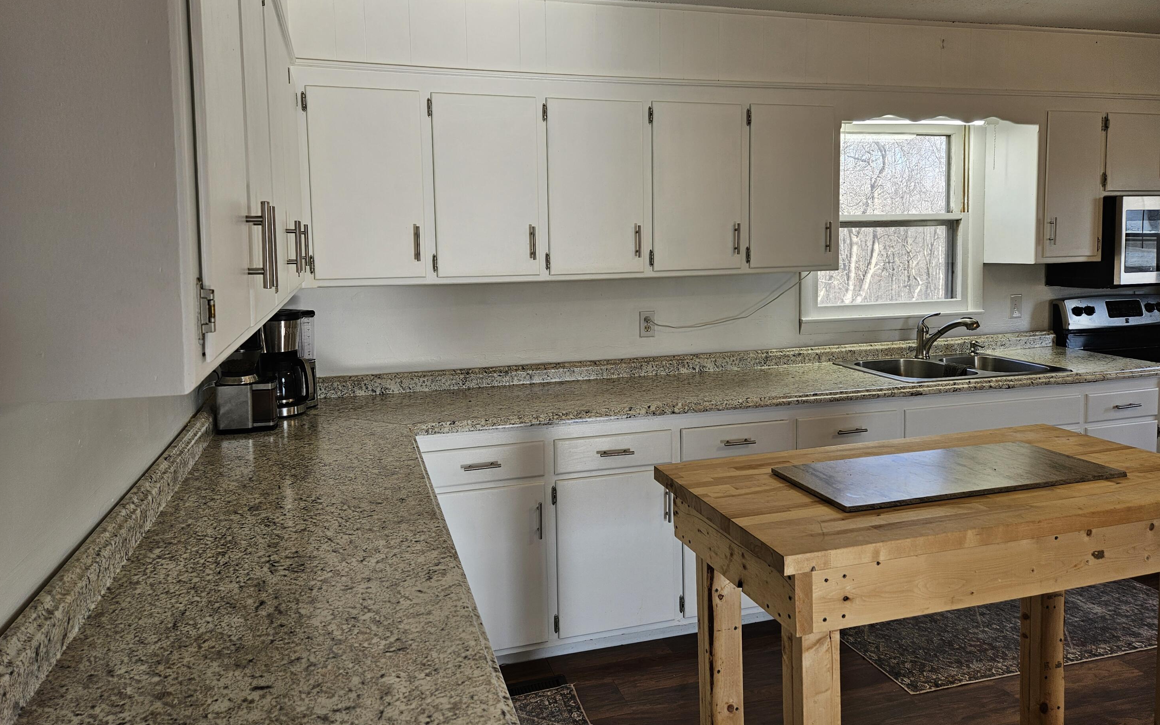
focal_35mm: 25
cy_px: 297
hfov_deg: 72.5
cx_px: 591
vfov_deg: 49.0
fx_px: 790
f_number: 1.8
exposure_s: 1/120
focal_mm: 5.4
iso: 32
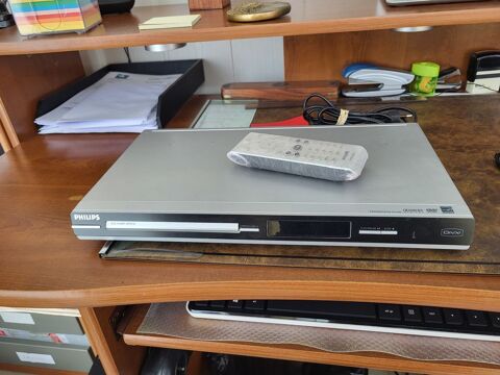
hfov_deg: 67.3
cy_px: 188
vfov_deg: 53.1
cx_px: 250
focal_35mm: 26
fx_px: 376
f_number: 1.8
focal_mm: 5.4
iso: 64
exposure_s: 1/100
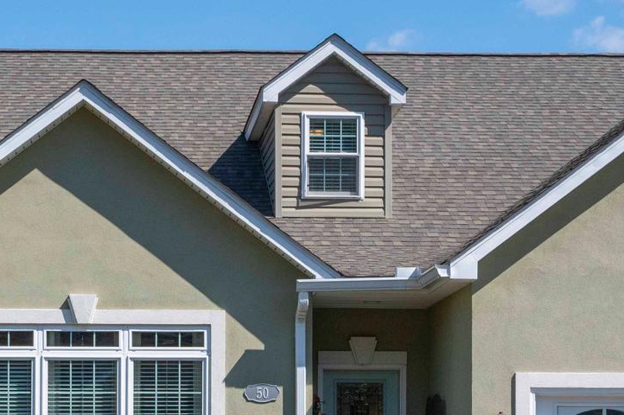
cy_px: 451
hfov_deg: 19.4
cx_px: 171
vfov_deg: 12.8
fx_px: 1818
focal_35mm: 105
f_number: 14
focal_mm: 37
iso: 1000
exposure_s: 1/800
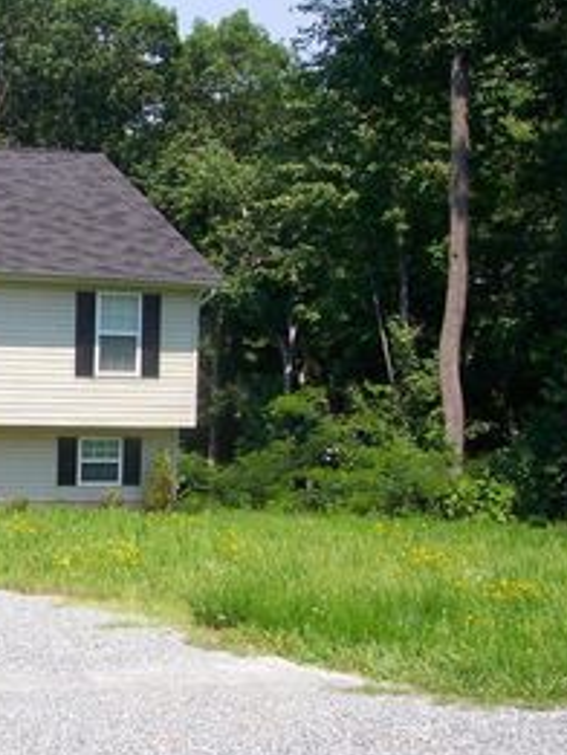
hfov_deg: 19.8
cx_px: -104
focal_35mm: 70
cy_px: 366
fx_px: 1528
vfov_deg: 27.8
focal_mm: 8
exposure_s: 1/500
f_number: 4.8
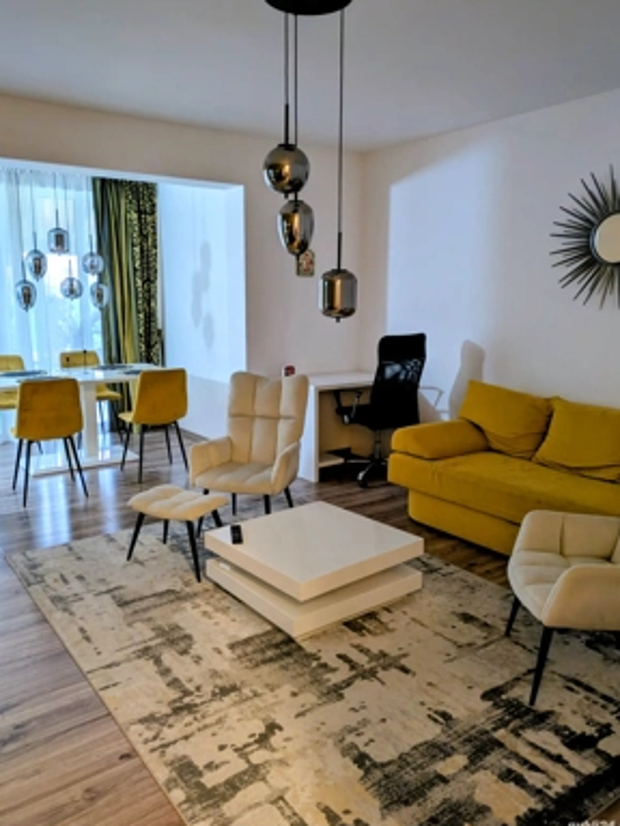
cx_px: 312
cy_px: 405
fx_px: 621
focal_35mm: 26
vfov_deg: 67.3
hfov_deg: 53.1
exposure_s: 1/20
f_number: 1.89
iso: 384
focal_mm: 5.43
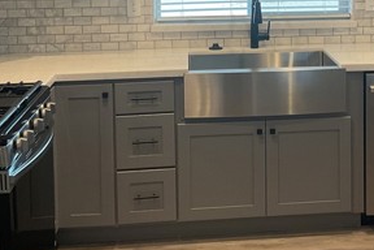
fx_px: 696
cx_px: 268
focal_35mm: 67
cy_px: -10
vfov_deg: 19.6
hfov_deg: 29.7
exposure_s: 1/60
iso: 64
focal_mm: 3
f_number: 1.8
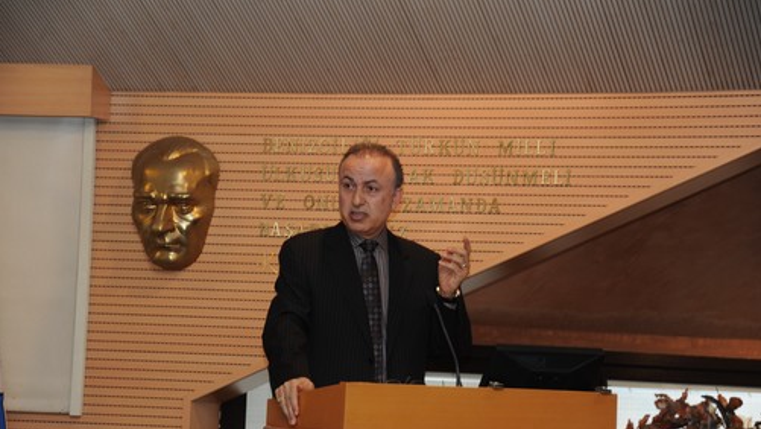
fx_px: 2301
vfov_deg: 10.6
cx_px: 369
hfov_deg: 18.8
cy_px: 259
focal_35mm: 114
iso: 800
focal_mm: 105
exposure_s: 1/60
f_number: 5.3
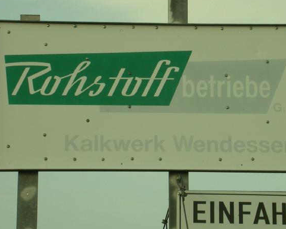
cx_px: 178
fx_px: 1820
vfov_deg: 7.2
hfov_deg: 9.0
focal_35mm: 215
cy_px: 97
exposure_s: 1/130
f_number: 10.3
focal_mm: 32
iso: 100
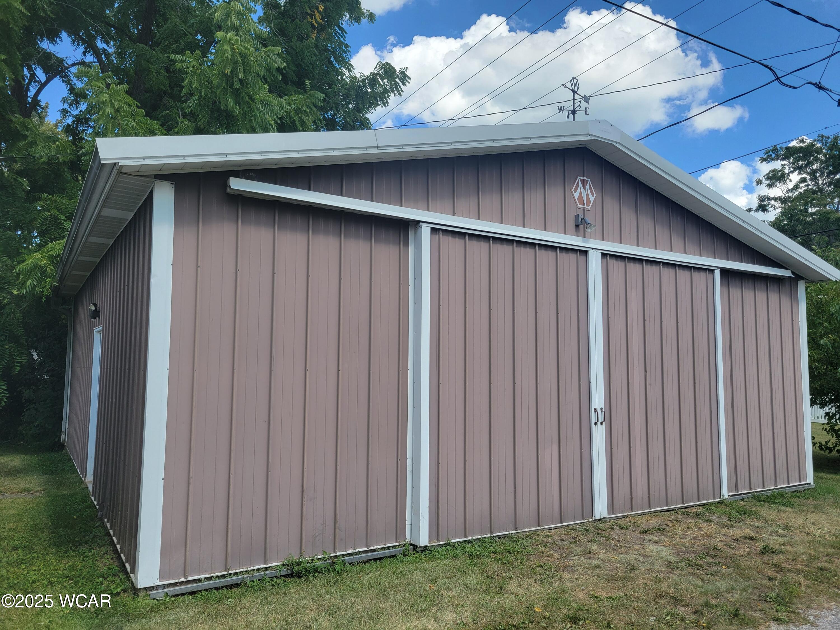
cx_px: 420
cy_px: 315
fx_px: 631
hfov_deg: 67.3
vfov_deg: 53.1
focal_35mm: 26
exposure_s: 1/1465
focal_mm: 5.4
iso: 40
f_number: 1.8
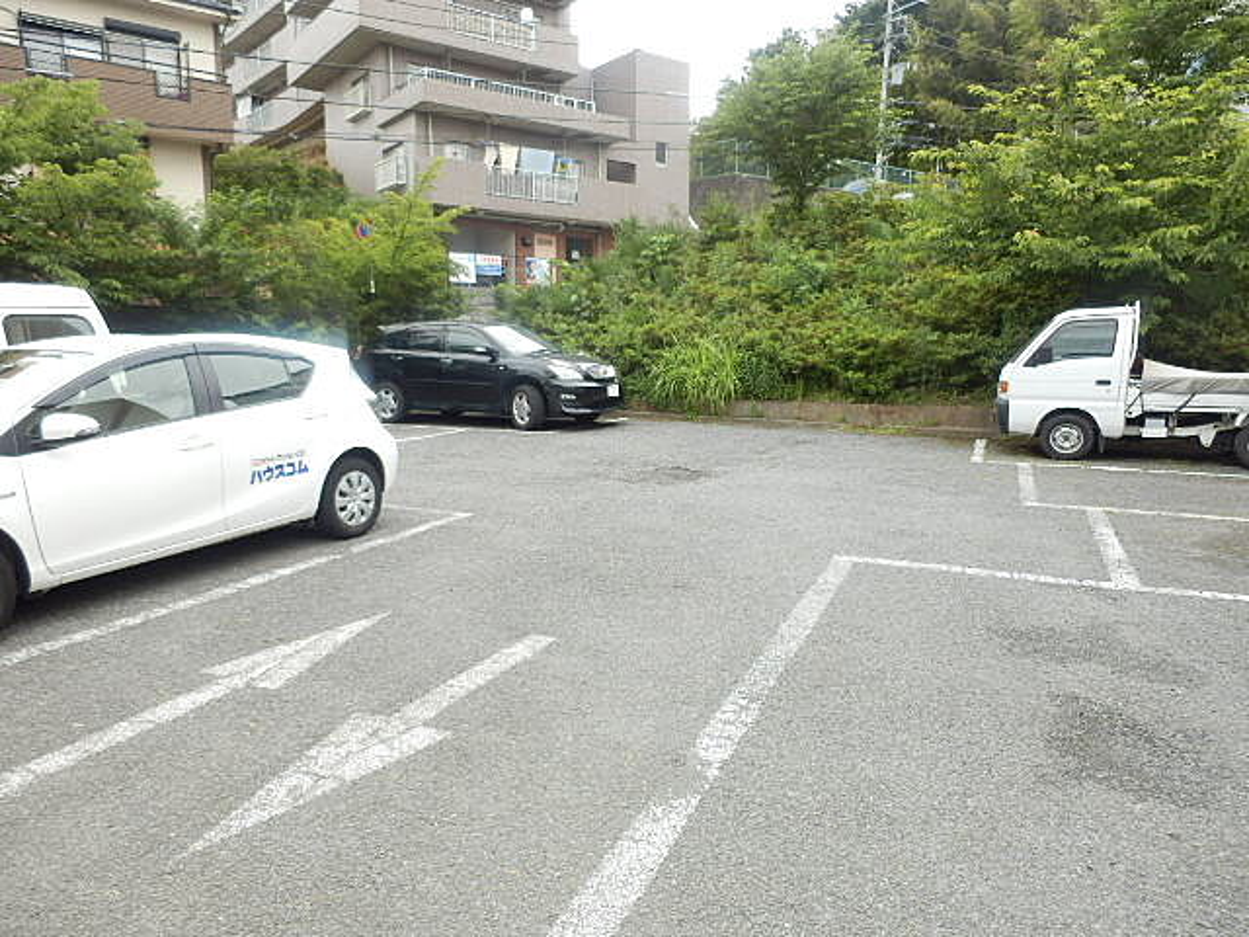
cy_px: 468
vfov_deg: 56.8
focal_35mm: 24
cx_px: 624
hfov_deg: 71.6
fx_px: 866
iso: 80
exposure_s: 1/125
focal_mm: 4.2
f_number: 3
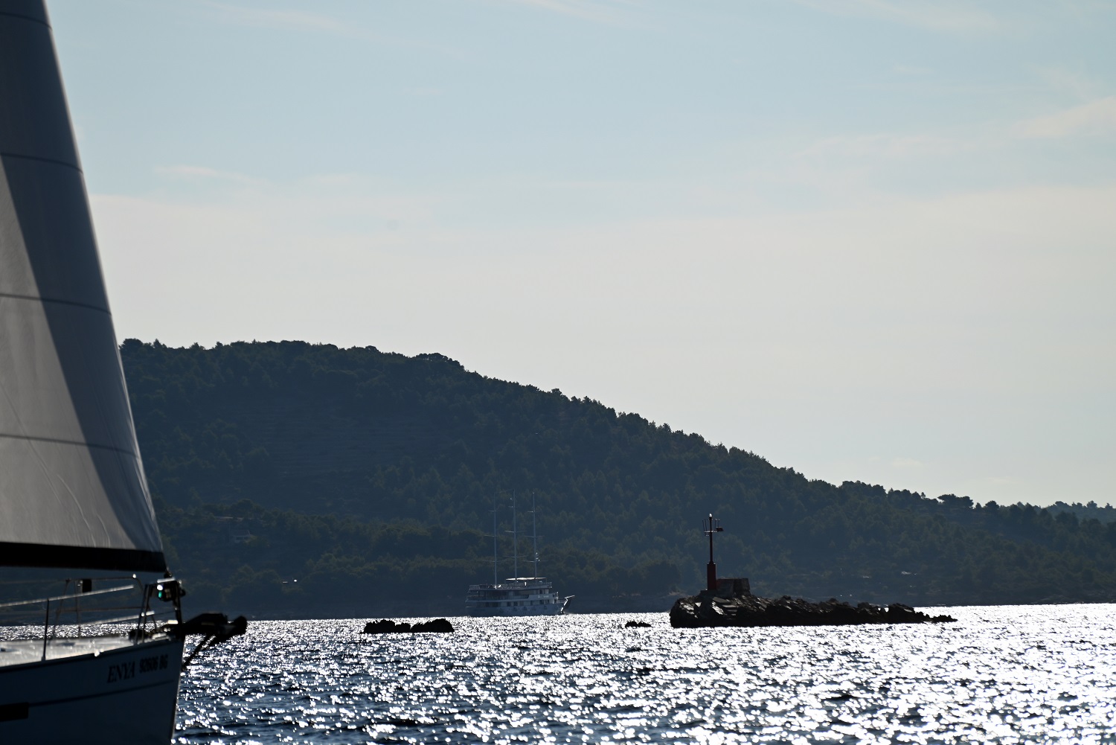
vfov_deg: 4.6
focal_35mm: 300
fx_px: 9302
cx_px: 558
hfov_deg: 6.9
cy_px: 372
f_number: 7.1
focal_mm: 300
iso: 100
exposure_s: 1/1600
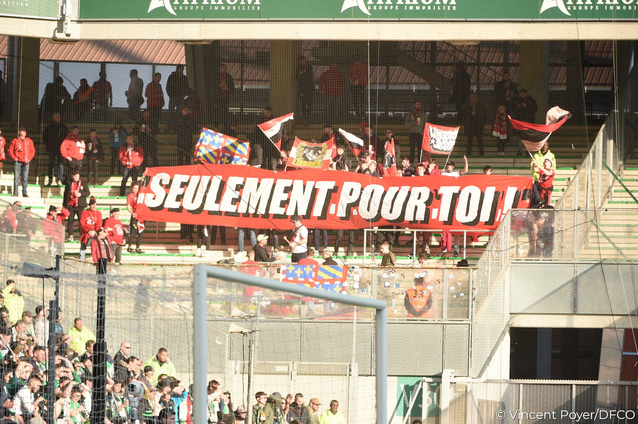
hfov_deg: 8.6
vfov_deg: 5.7
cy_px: 212
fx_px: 4251
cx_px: 319
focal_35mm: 240
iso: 1250
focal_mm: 240
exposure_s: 1/2500
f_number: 4
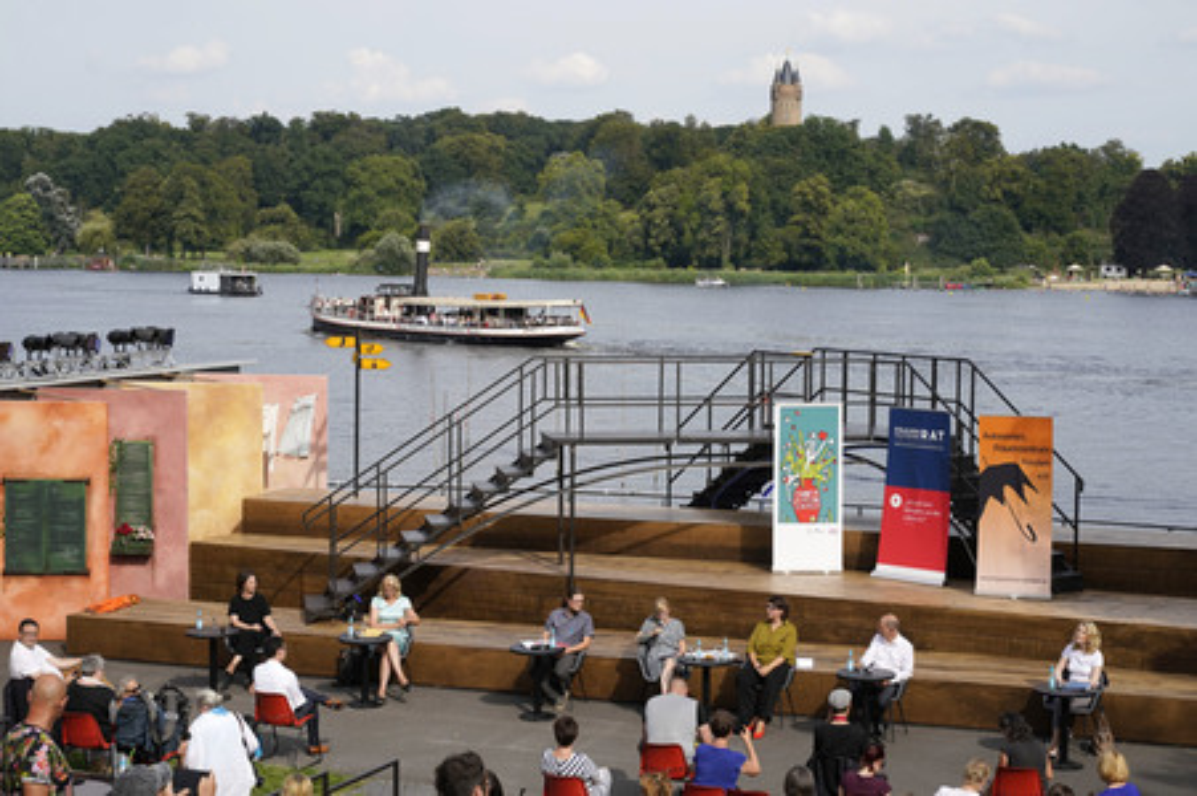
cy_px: 398
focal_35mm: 65
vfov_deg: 20.9
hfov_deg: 31.0
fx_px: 2160
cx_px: 598
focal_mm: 65
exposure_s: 1/1600
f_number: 9
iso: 640
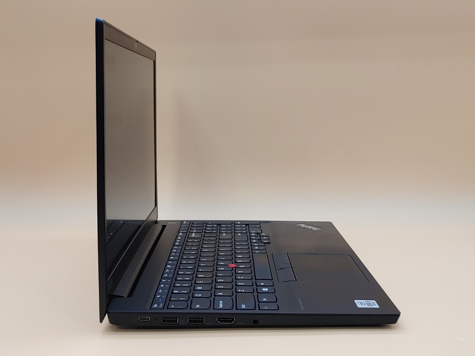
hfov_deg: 42.9
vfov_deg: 32.9
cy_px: 178
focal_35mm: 44
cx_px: 238
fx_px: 604
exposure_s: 1/75
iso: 50
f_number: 1.8
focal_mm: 4.36
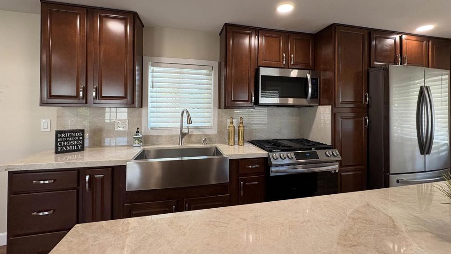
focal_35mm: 16
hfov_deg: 99.4
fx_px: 191
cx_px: 231
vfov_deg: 66.8
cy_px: 109
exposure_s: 1/120
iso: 160
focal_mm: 2.22
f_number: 2.2
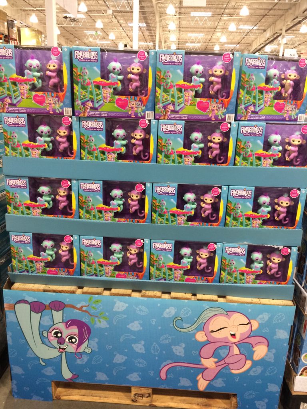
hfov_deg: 48.2
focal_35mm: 29
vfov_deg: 61.7
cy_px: 204
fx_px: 343
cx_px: 154
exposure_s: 1/30
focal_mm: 4.15
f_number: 2.2
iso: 125
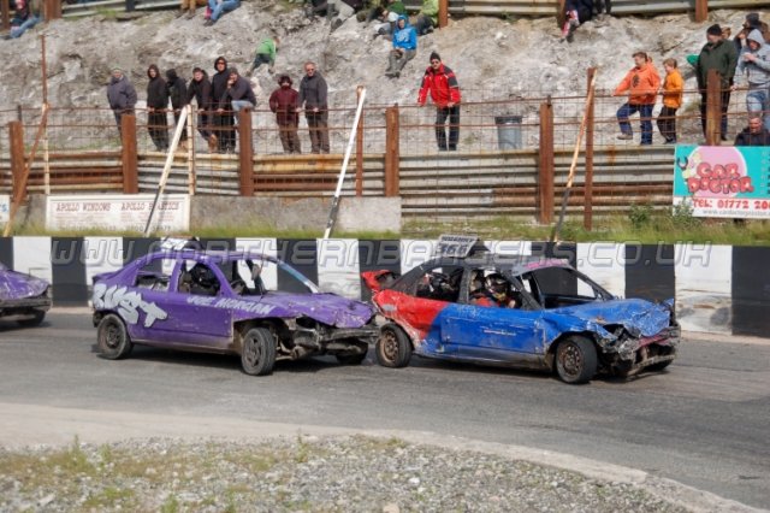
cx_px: 385
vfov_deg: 16.5
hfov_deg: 24.6
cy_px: 256
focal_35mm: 82
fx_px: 1764
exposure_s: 1/1000
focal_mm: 55
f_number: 5.3
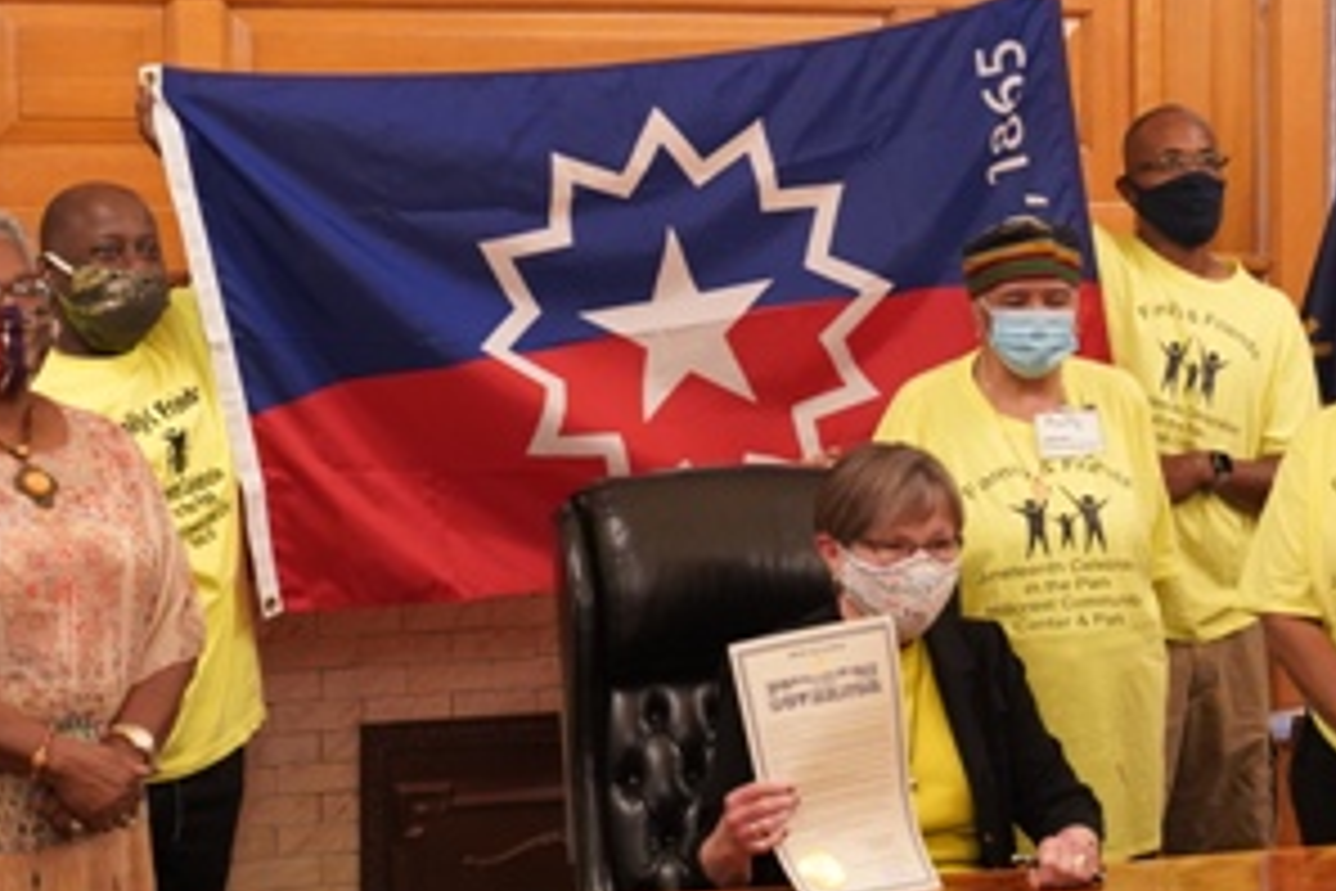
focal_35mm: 101
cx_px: 909
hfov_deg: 20.1
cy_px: 423
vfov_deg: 13.6
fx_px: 3748
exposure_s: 1/160
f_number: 4
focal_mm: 50
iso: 5000
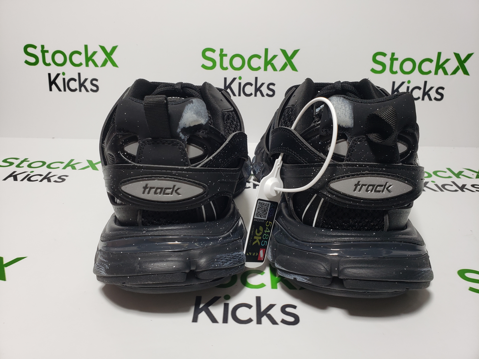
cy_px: 180
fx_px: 360
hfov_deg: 67.3
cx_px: 240
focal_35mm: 26
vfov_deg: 53.1
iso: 50
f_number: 2.4
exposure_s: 1/162
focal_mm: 4.3
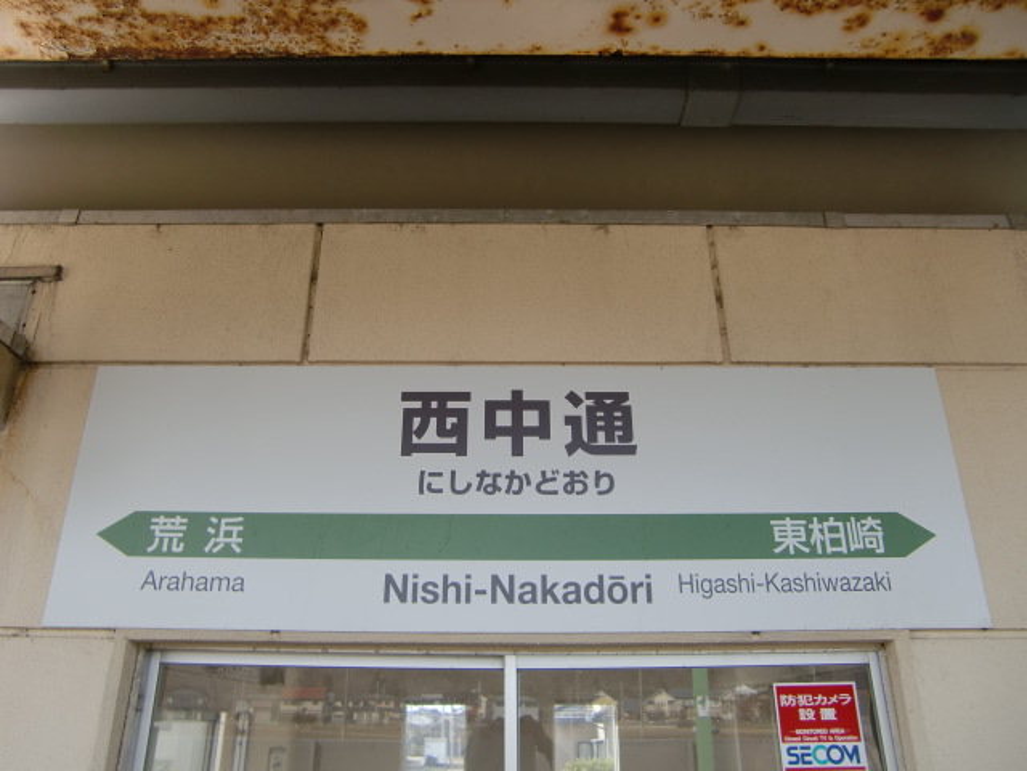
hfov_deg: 63.4
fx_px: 831
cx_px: 514
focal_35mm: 28
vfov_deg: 49.7
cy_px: 386
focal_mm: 4.9
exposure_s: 1/320
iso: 64
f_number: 2.6
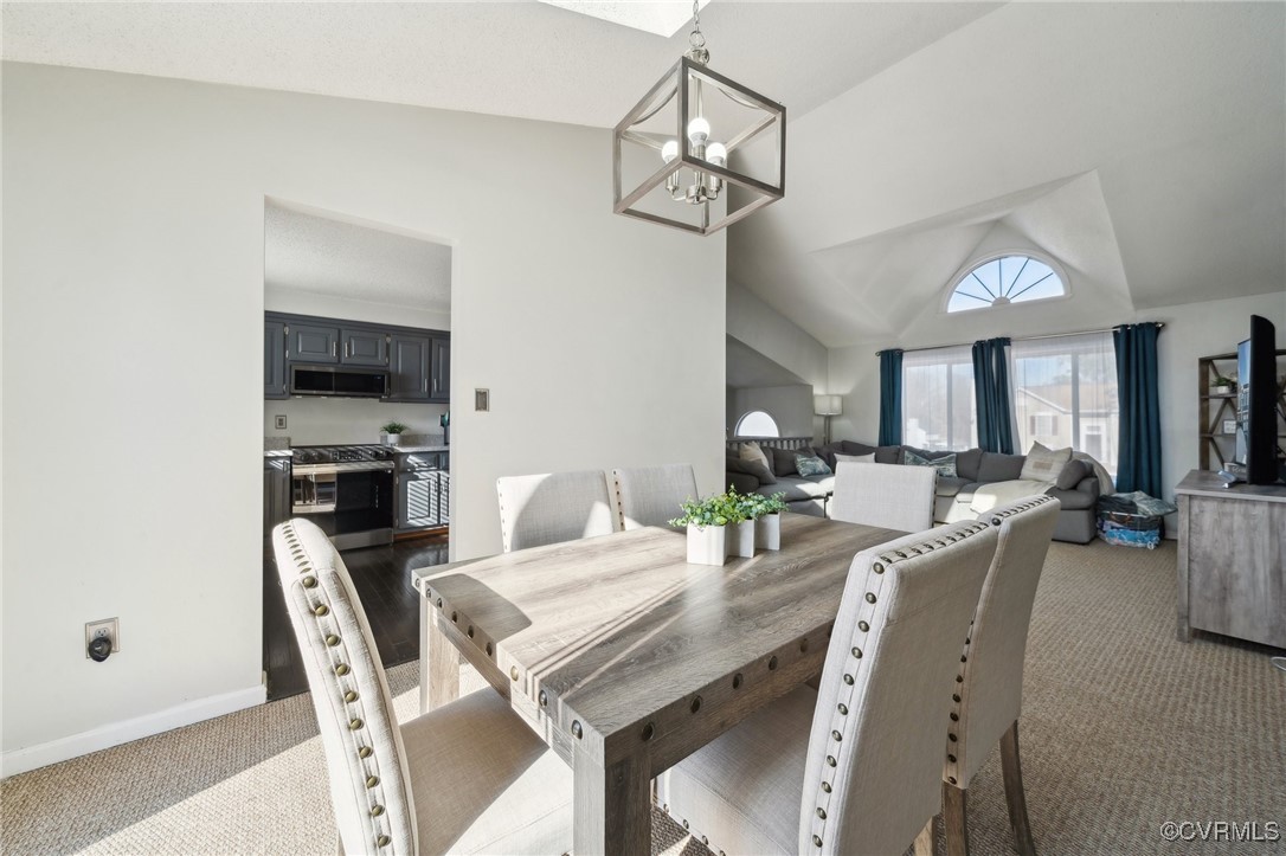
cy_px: 428
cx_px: 643
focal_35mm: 13
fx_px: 464
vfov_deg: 85.4
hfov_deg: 108.4
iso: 125
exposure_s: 1/30
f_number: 9
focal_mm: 13
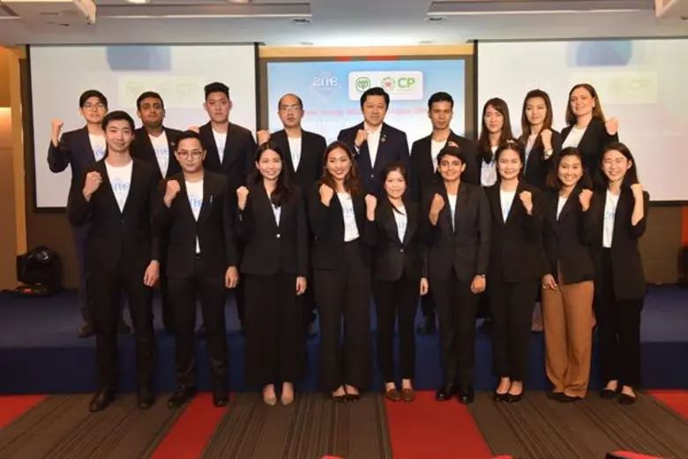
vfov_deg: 37.9
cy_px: 230
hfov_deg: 54.4
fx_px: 669
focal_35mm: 35
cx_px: 344
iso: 1250
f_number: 8
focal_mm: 35
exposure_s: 1/125
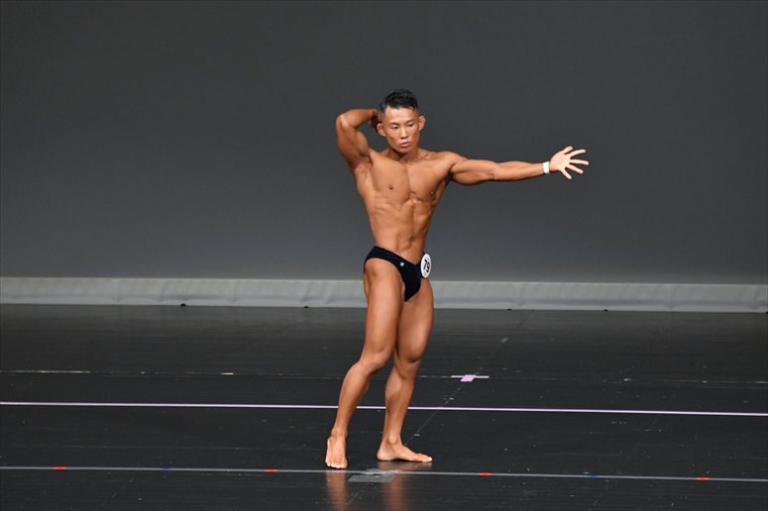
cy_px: 256
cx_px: 384
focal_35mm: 345
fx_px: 7357
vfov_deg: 4.0
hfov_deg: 6.0
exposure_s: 1/400
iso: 4000
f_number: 5.6
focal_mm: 230
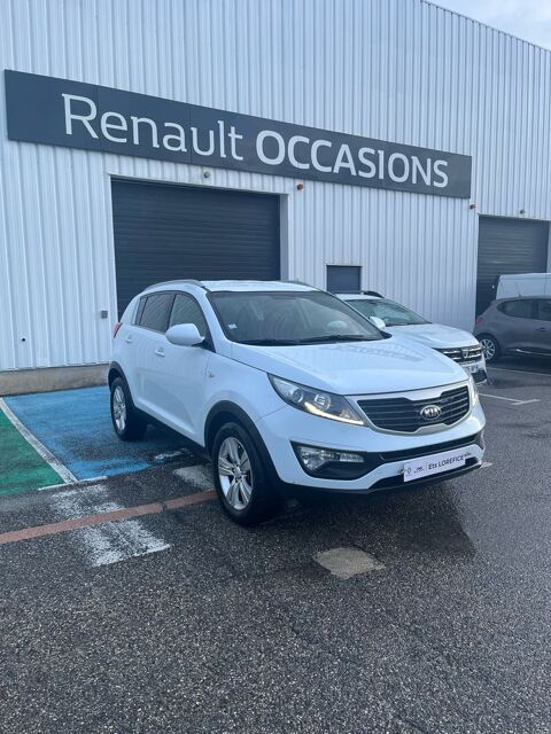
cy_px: 367
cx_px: 276
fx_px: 552
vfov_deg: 67.3
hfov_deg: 53.1
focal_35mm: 26
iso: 80
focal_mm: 5.1
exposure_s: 1/122
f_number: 1.6
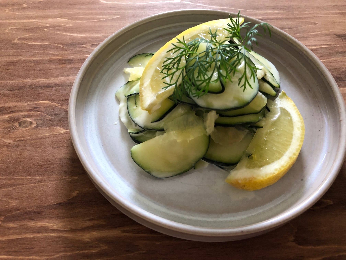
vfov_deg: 49.7
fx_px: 280
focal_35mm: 28
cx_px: 173
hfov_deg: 63.4
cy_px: 130
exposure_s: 1/15
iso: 80
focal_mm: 4
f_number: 1.8
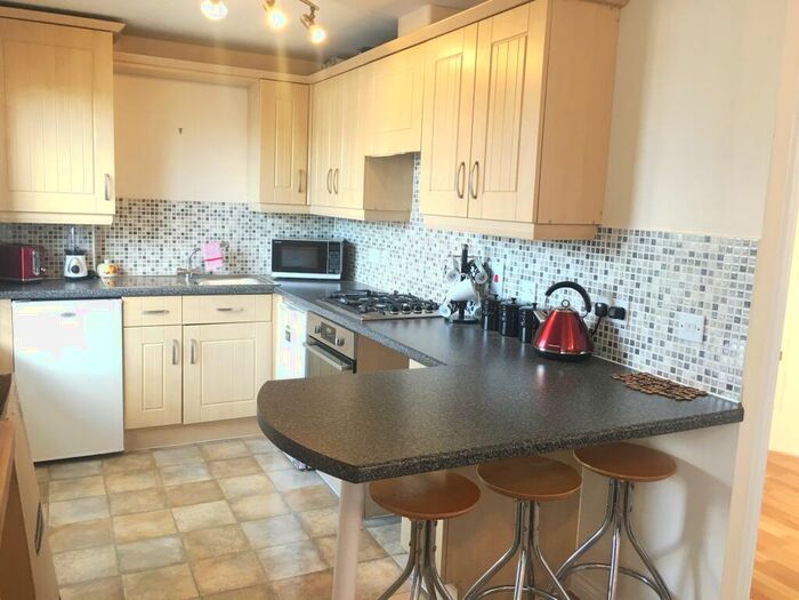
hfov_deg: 61.7
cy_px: 300
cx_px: 400
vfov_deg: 48.2
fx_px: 669
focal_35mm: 29
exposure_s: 1/17
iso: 32
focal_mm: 4.15
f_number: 2.2
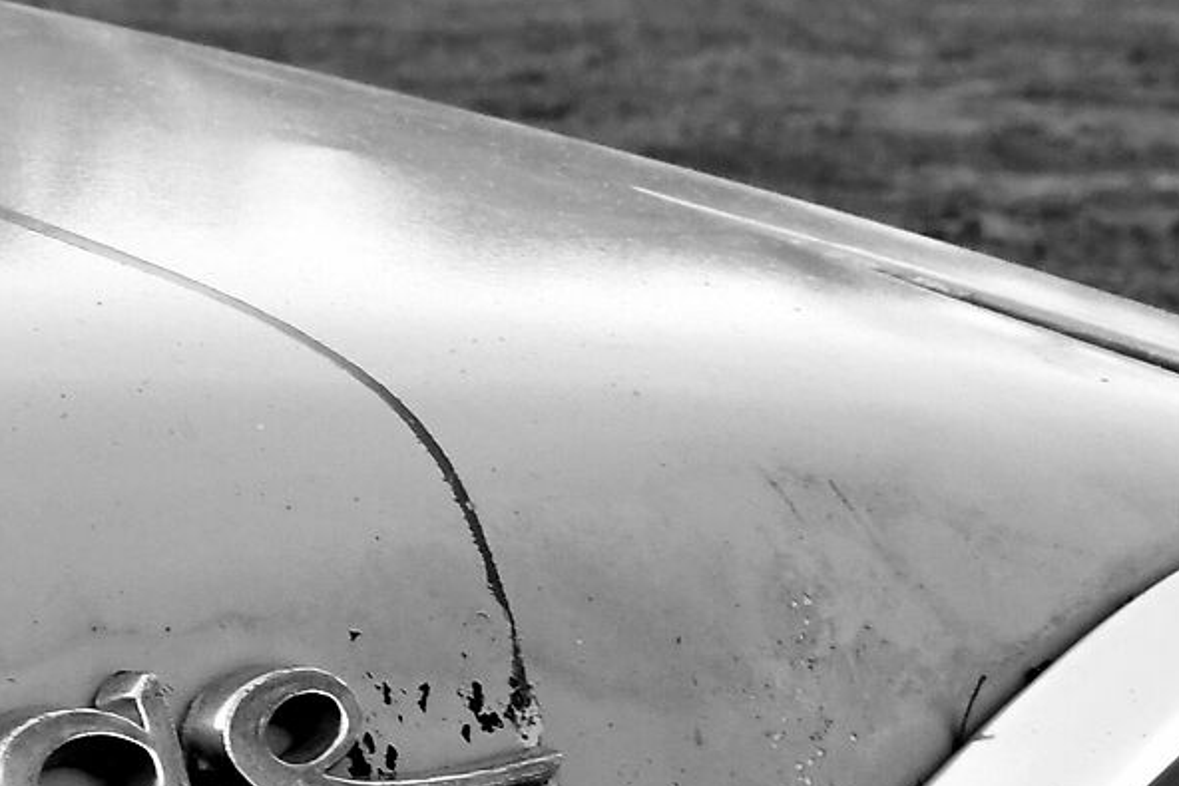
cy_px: 1148
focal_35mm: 146
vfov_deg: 9.2
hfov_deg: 14.0
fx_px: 4782
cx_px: 809
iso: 1000
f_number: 16
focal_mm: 24
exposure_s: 1/40
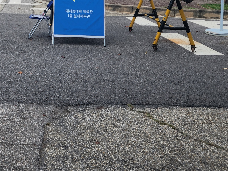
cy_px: -5
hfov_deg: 31.5
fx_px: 382
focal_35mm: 58
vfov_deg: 24.0
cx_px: 17
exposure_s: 1/904
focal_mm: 5.4
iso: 20
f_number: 1.8
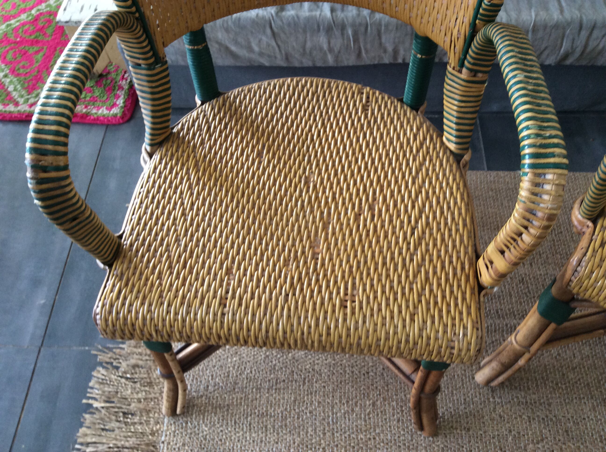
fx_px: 559
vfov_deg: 44.1
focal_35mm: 32
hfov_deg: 56.9
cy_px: 226
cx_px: 303
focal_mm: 3.3
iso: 80
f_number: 2.4
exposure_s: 1/25
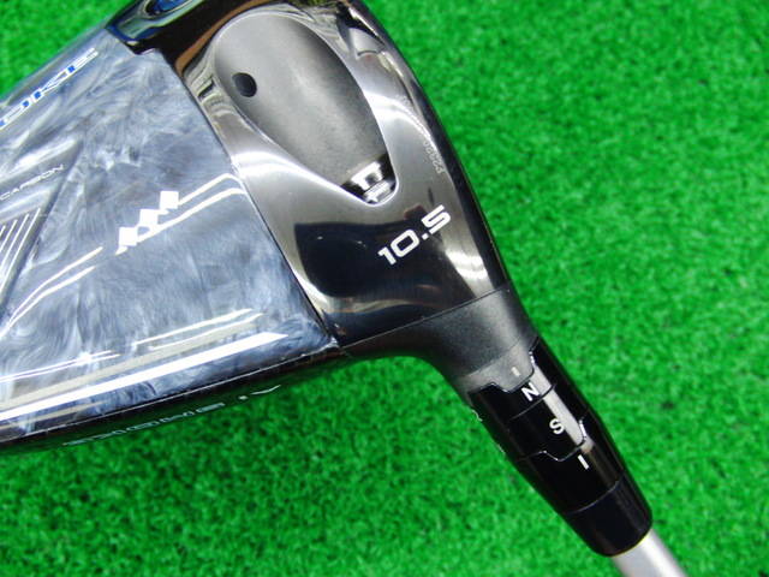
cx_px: 384
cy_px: 288
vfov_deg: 38.7
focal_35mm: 37
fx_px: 822
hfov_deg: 50.1
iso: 400
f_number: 3.6
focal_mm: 6.42
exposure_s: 1/25
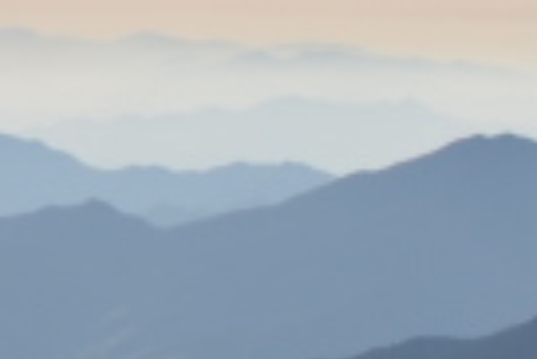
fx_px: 4047
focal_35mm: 271
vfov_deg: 5.1
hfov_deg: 7.1
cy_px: 77
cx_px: -857
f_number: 9
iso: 100
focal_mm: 24
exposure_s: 1/320
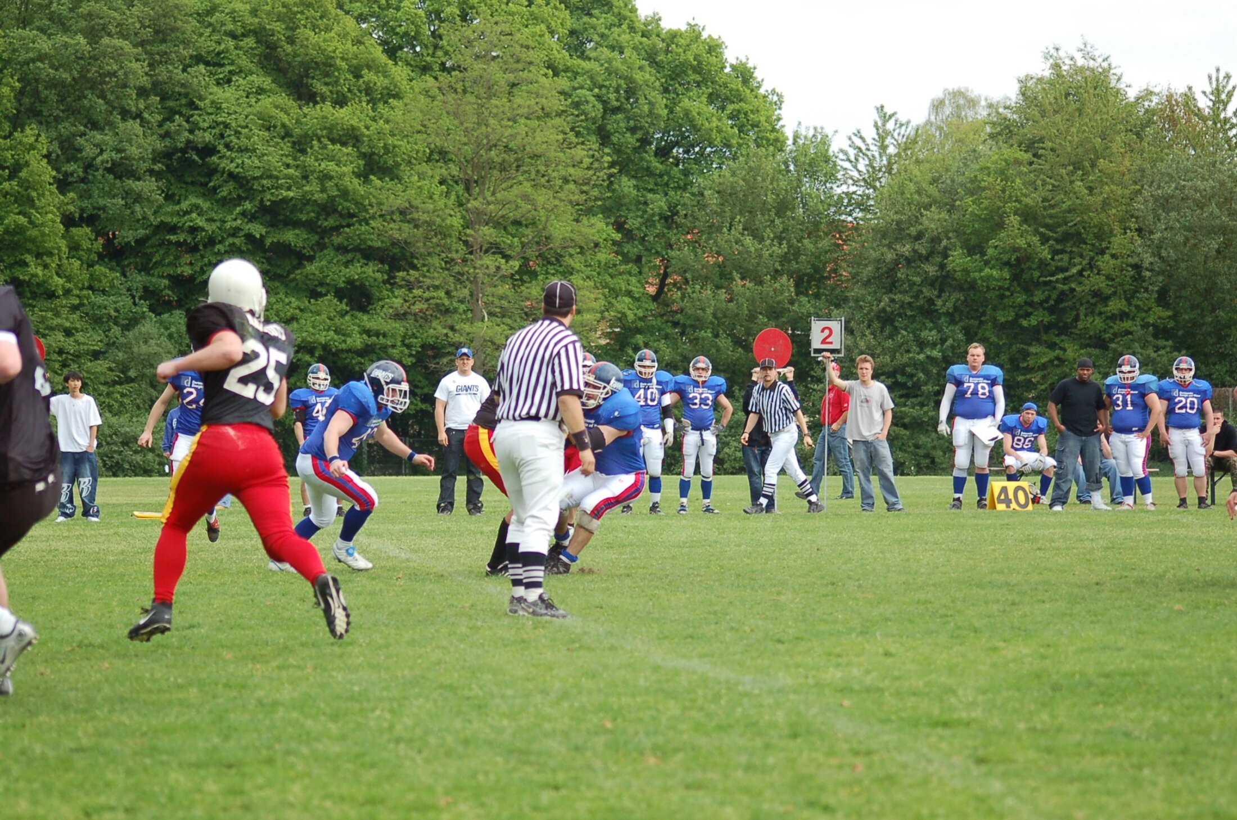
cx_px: 618
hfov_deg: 14.4
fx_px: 4887
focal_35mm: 142
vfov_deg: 9.6
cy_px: 410
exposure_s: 1/1000
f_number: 4.2
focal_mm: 95
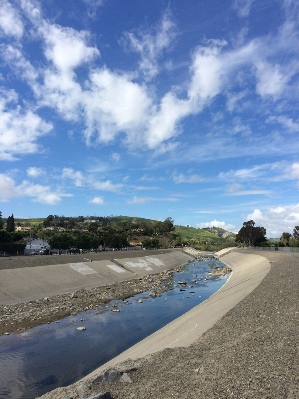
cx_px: 150
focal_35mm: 29
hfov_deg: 48.2
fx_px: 334
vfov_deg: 61.7
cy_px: 200
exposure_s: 1/3425
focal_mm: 4.15
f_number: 2.2
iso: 32
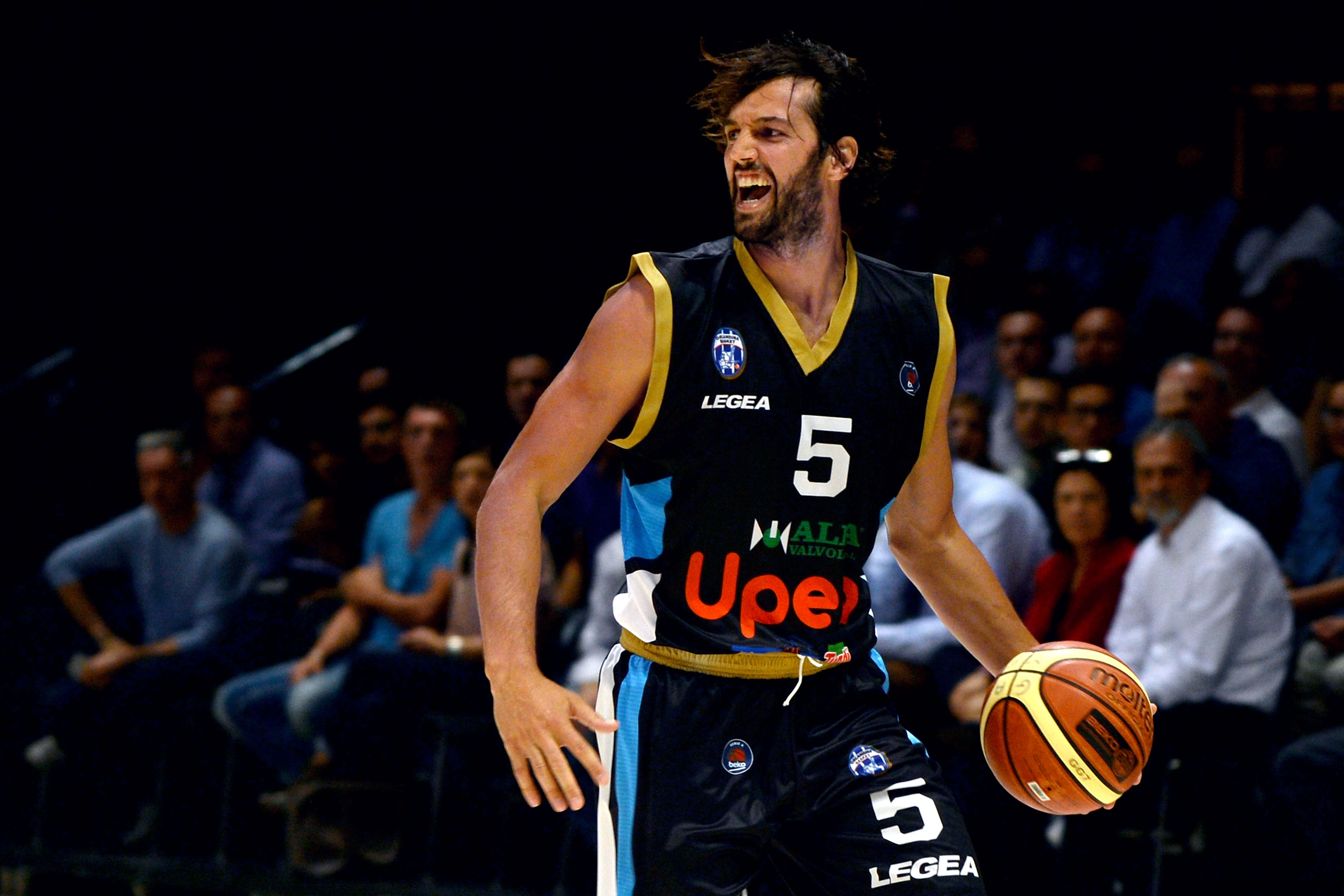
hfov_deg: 15.2
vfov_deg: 10.2
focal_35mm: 135
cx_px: 672
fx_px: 5040
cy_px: 448
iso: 800
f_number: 4
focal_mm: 135
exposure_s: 1/250
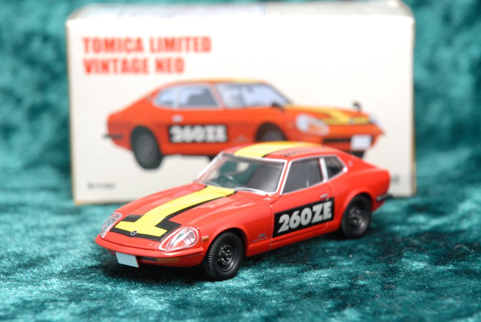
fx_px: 1405
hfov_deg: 19.4
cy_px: 161
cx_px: 240
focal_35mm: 105
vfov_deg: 13.1
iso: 800
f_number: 10
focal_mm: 70
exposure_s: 1/60
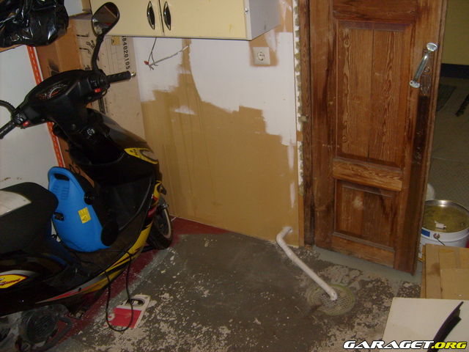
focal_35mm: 35
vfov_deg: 40.7
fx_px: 474
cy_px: 176
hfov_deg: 52.6
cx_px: 234
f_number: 2.8
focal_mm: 5.8
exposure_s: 1/45
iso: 100
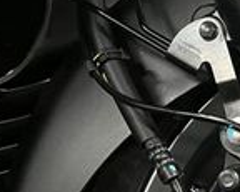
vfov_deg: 12.7
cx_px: 415
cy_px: 311
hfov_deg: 15.0
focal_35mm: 113
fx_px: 802
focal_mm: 5.1
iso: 400
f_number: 1.6
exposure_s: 1/33
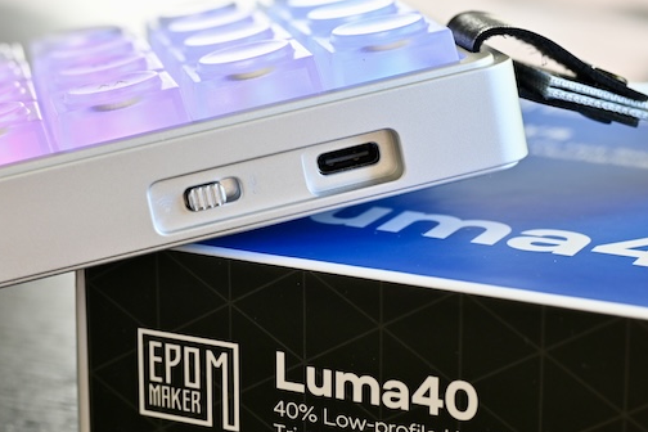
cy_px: 269
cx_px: 337
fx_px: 2142
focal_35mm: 119
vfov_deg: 11.5
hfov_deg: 17.2
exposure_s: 1/80
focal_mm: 50
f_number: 5
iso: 500
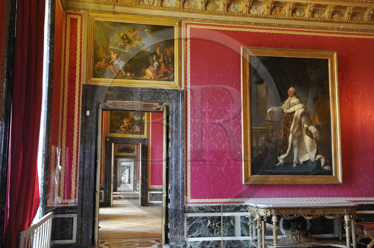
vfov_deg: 37.8
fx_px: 363
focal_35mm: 35
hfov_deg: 54.5
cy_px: 124
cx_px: 187
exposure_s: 8
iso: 200
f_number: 14
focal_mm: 35
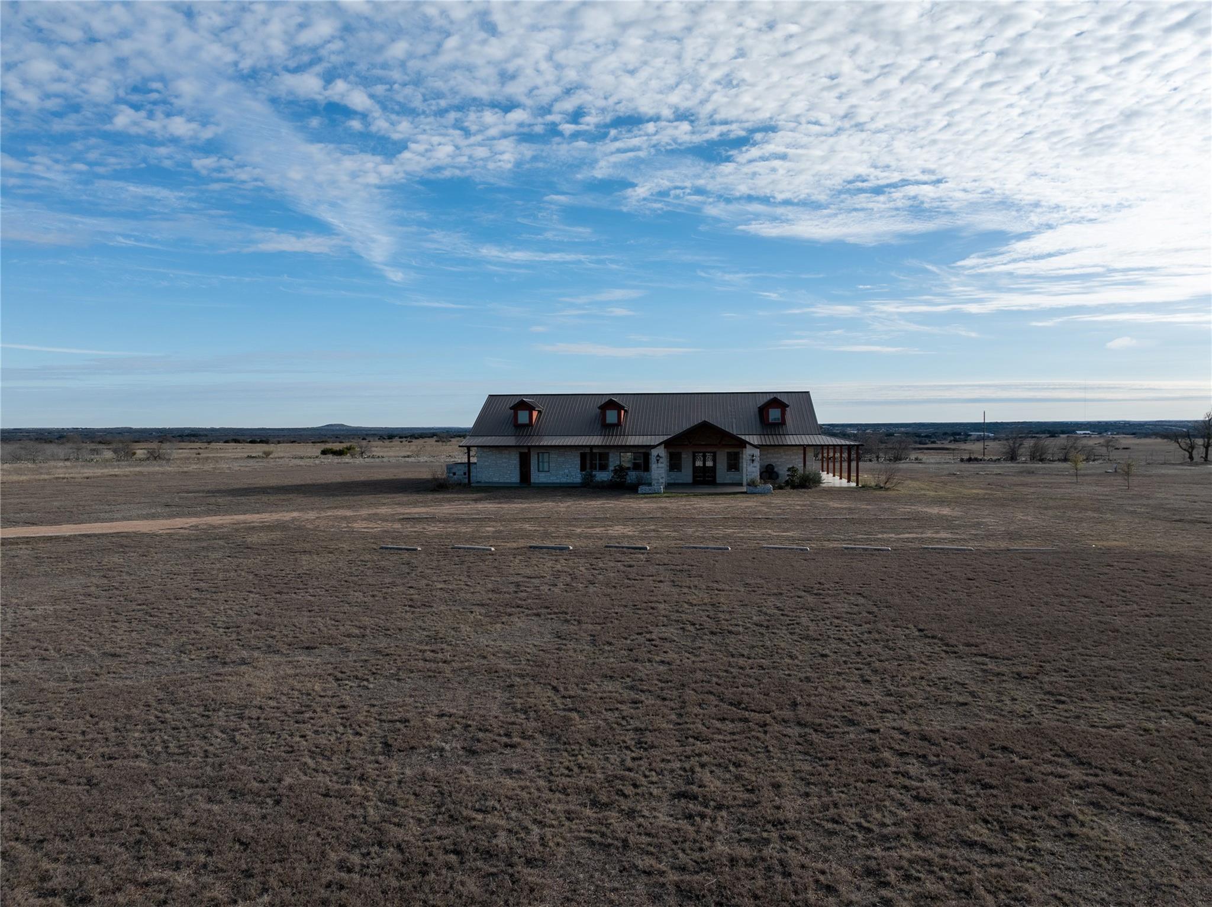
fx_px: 840
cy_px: 454
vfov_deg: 56.8
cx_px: 606
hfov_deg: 71.6
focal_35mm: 24
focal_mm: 12.29
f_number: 2.8
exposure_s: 1/2500
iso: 200
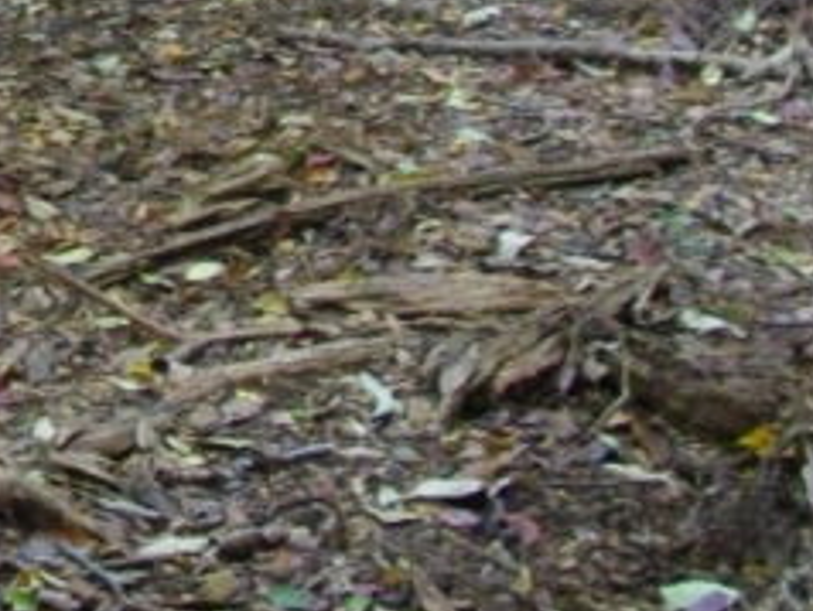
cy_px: -591
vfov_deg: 8.8
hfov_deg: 11.6
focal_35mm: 159
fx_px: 3738
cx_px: -584
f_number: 2.8
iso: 342
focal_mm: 6.2
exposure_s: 1/50
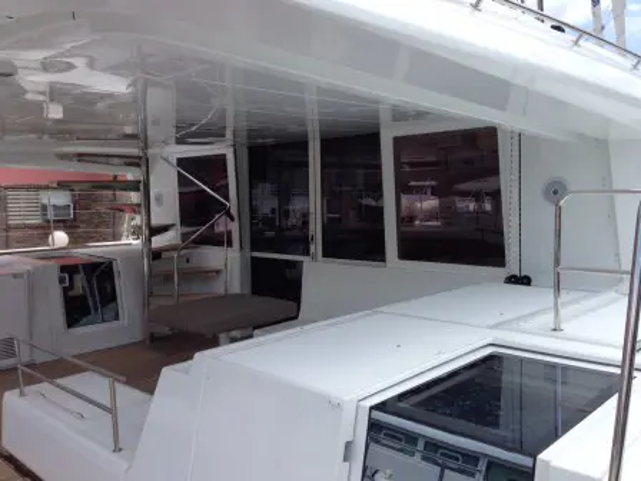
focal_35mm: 33
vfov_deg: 42.9
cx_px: 320
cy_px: 240
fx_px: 611
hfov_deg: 55.4
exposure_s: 1/1022
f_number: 2.4
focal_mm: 4.12
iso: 50
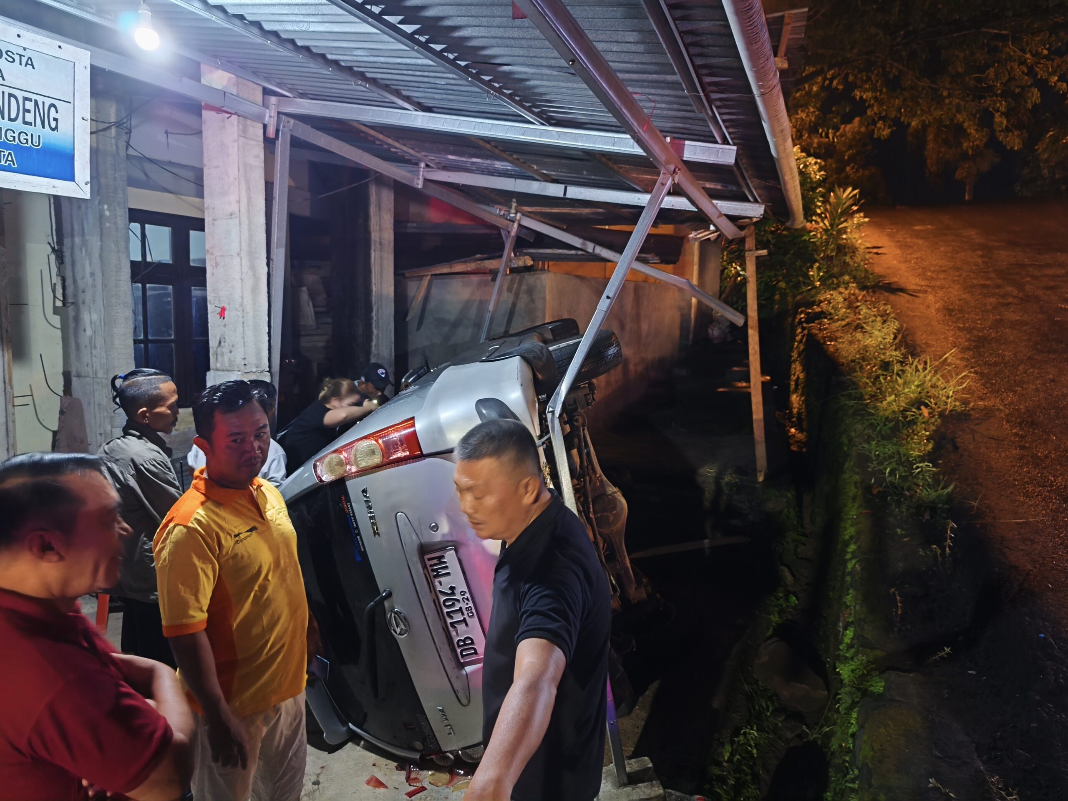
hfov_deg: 73.9
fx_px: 710
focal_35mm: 23
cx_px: 534
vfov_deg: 58.9
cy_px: 400
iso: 5000
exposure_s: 1/14.3
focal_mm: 6.18
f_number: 1.65
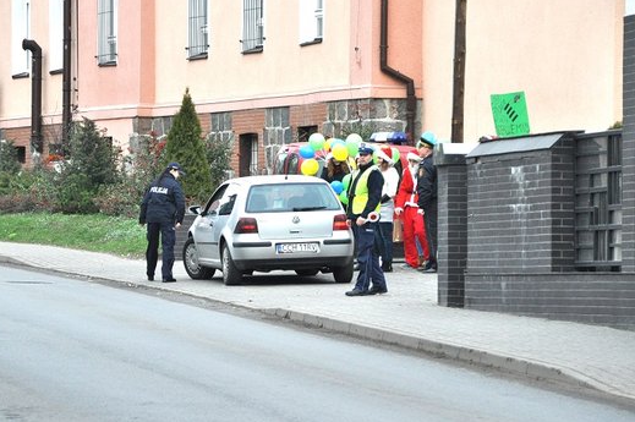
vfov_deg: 5.4
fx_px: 4469
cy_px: 212
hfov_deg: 8.1
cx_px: 310
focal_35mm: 254
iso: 800
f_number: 6
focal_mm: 135
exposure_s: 1/500
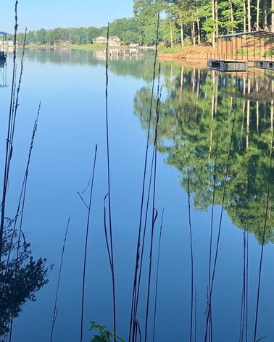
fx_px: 557
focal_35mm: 55
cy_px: 66
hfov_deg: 27.6
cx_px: 157
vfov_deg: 33.1
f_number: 1.8
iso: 25
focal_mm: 4.25
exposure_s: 1/808
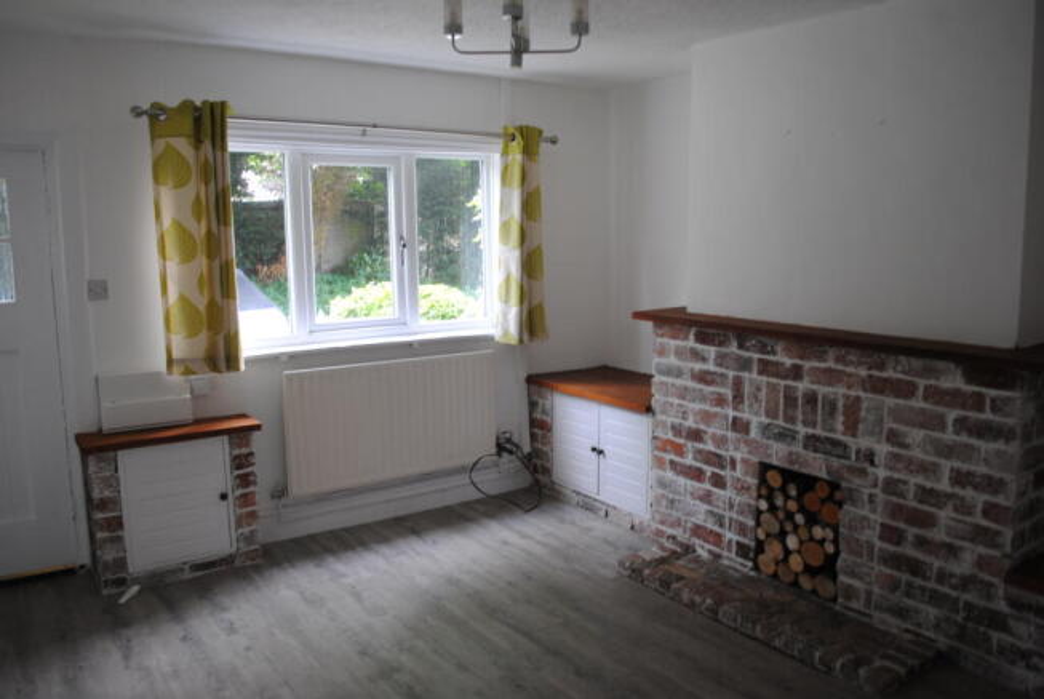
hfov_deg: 67.3
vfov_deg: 48.0
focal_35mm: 27
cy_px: 350
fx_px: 784
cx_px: 522
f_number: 3.5
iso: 100
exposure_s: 1/8
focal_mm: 18
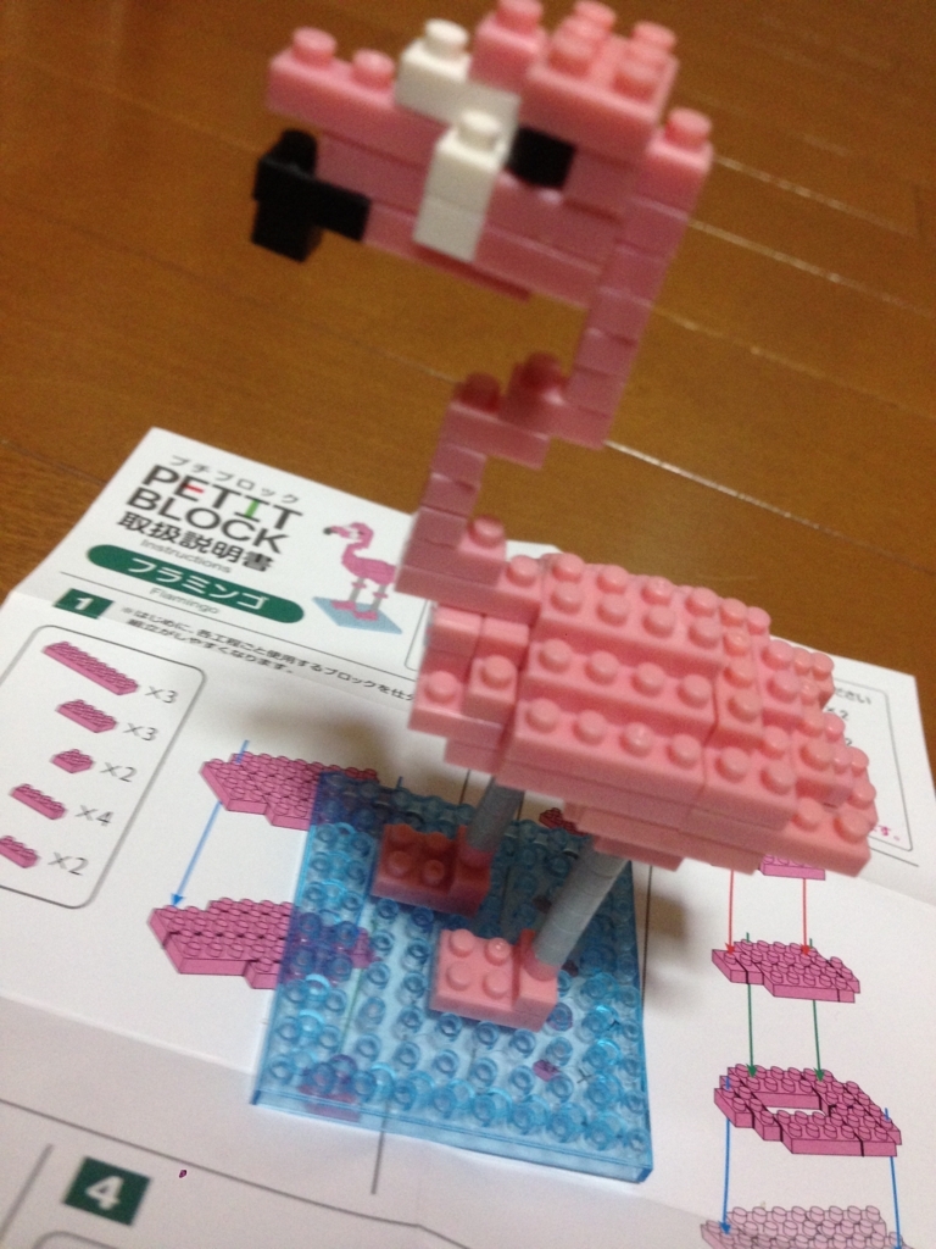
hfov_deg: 42.9
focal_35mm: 33
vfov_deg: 55.4
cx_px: 468
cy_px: 624
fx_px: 1190
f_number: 2.4
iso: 200
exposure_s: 1/20
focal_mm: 4.12
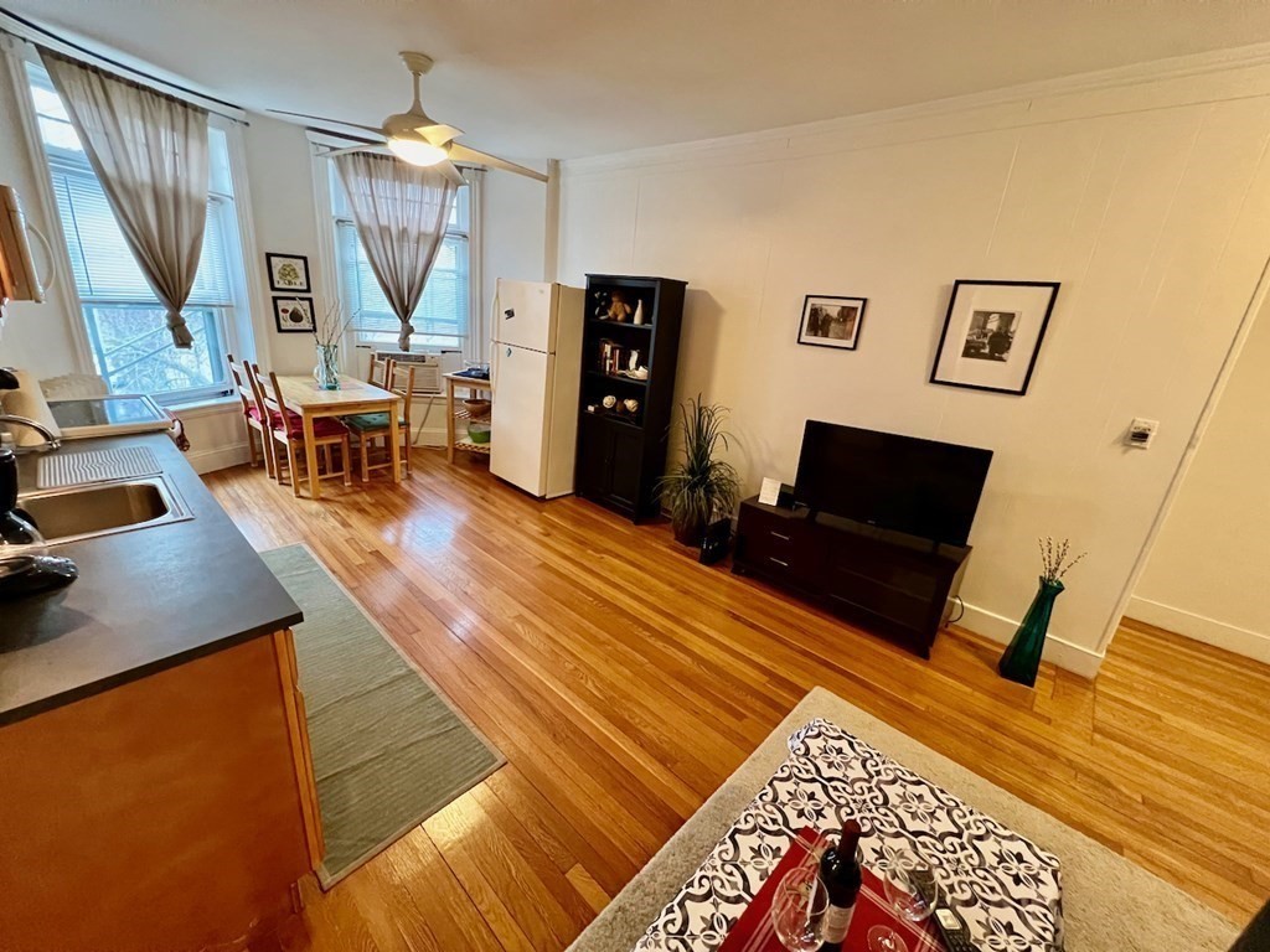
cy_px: 476
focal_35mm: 13
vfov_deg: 89.9
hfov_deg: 106.2
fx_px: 477
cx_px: 635
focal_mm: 1.57
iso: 640
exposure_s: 1/60
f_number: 1.8
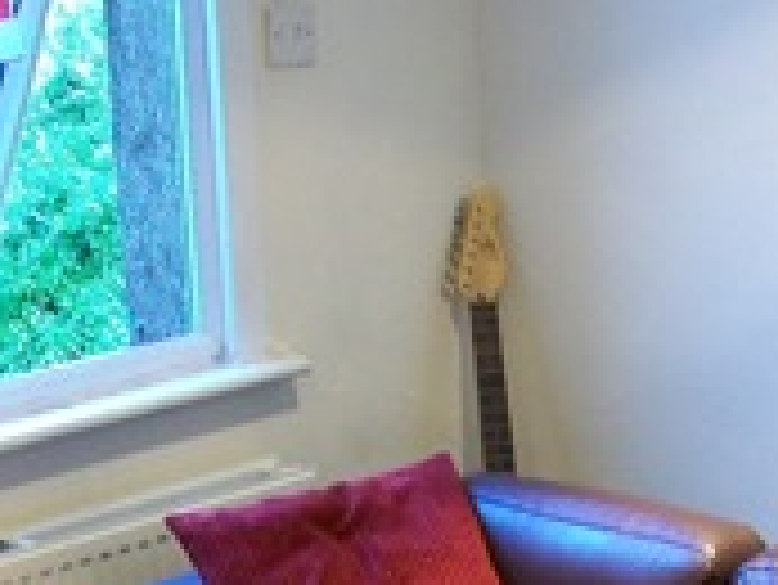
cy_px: 767
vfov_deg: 13.7
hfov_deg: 18.9
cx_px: 423
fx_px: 2339
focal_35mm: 104
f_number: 2.7
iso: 160
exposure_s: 1/15
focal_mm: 6
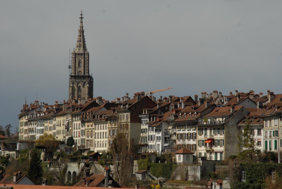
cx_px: 141
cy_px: 94
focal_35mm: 105
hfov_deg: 19.4
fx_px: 823
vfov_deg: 13.1
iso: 100
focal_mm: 70
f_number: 9
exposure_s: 1/320
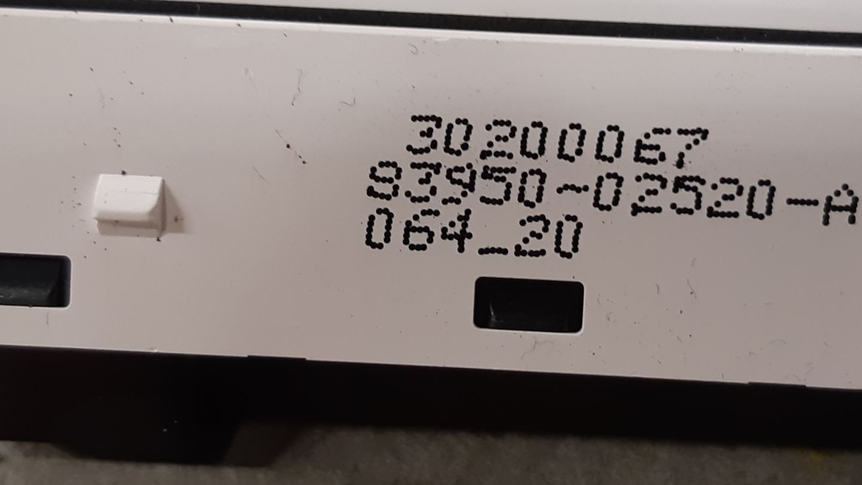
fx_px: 914
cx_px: 496
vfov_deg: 29.7
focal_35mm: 40
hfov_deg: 50.3
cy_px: 235
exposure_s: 1/50
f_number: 1.7
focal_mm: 3.93
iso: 100
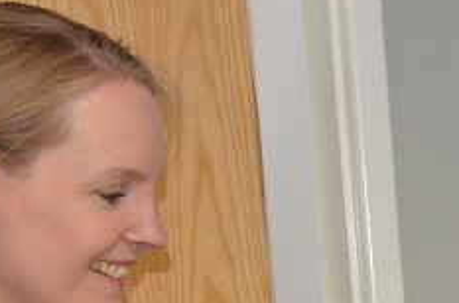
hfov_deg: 10.8
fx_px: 2365
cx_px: 629
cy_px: 558
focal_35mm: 186
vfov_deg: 7.1
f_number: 5.6
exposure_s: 1/60
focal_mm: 26
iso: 1600
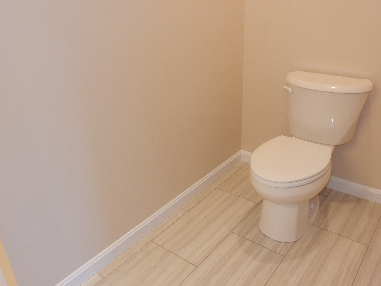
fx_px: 330
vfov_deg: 46.8
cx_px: 190
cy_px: 143
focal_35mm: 30
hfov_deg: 60.0
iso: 200
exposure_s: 1/30
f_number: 4
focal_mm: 5.4
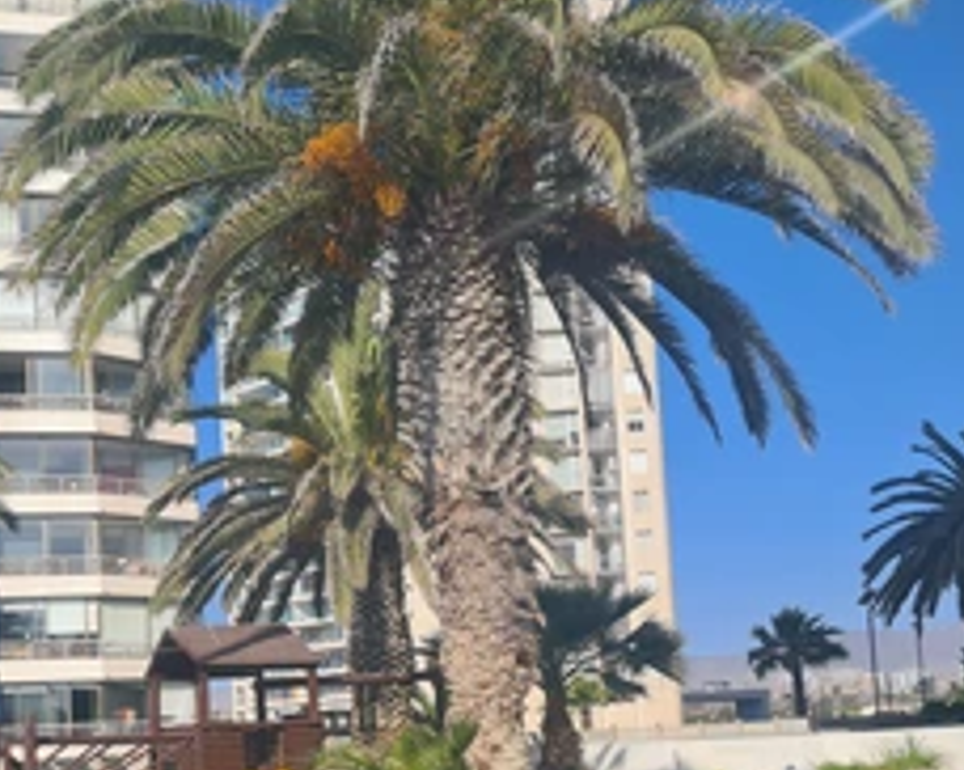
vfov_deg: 30.3
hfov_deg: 37.7
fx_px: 1397
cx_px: 326
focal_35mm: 49
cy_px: 584
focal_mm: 5.4
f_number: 1.8
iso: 50
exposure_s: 1/2832
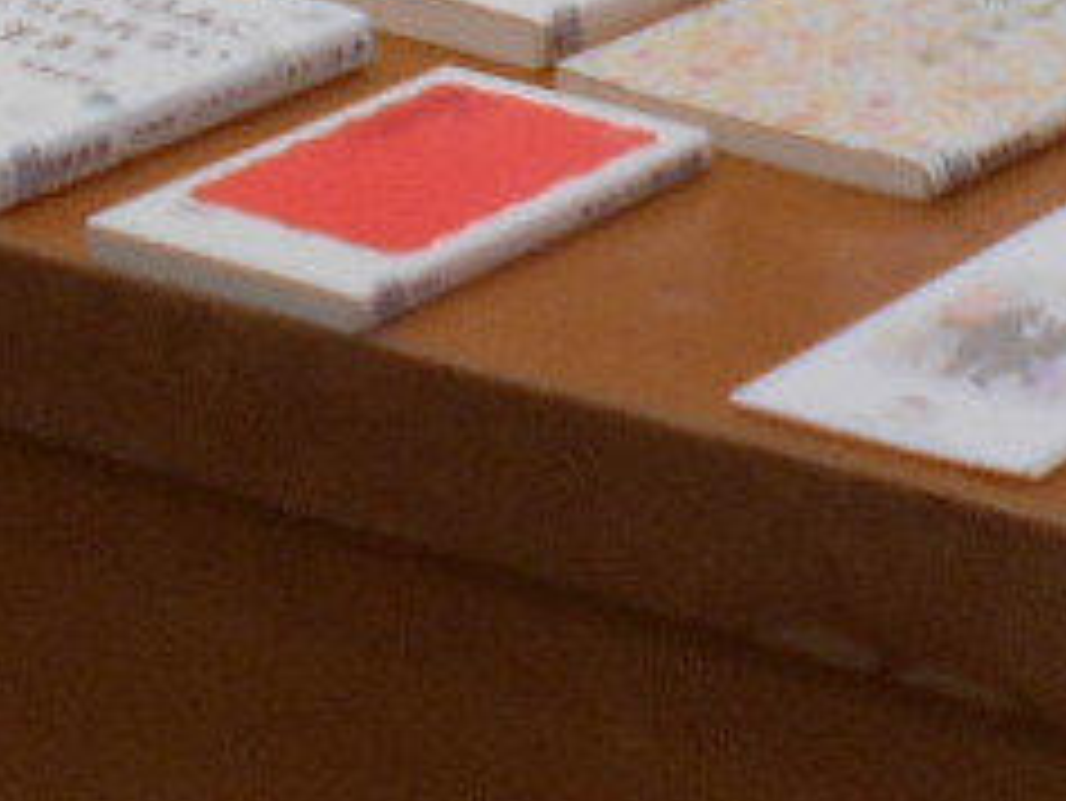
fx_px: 6655
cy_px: -1359
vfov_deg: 6.4
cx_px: 999
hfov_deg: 9.1
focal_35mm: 216
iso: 100
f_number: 3.6
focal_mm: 5.8
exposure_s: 1/30
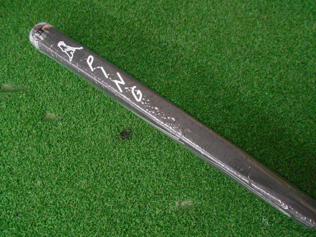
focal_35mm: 27
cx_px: 154
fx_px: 246
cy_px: 116
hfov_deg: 65.3
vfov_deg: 51.4
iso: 800
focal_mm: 4.6
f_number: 3.2
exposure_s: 1/60
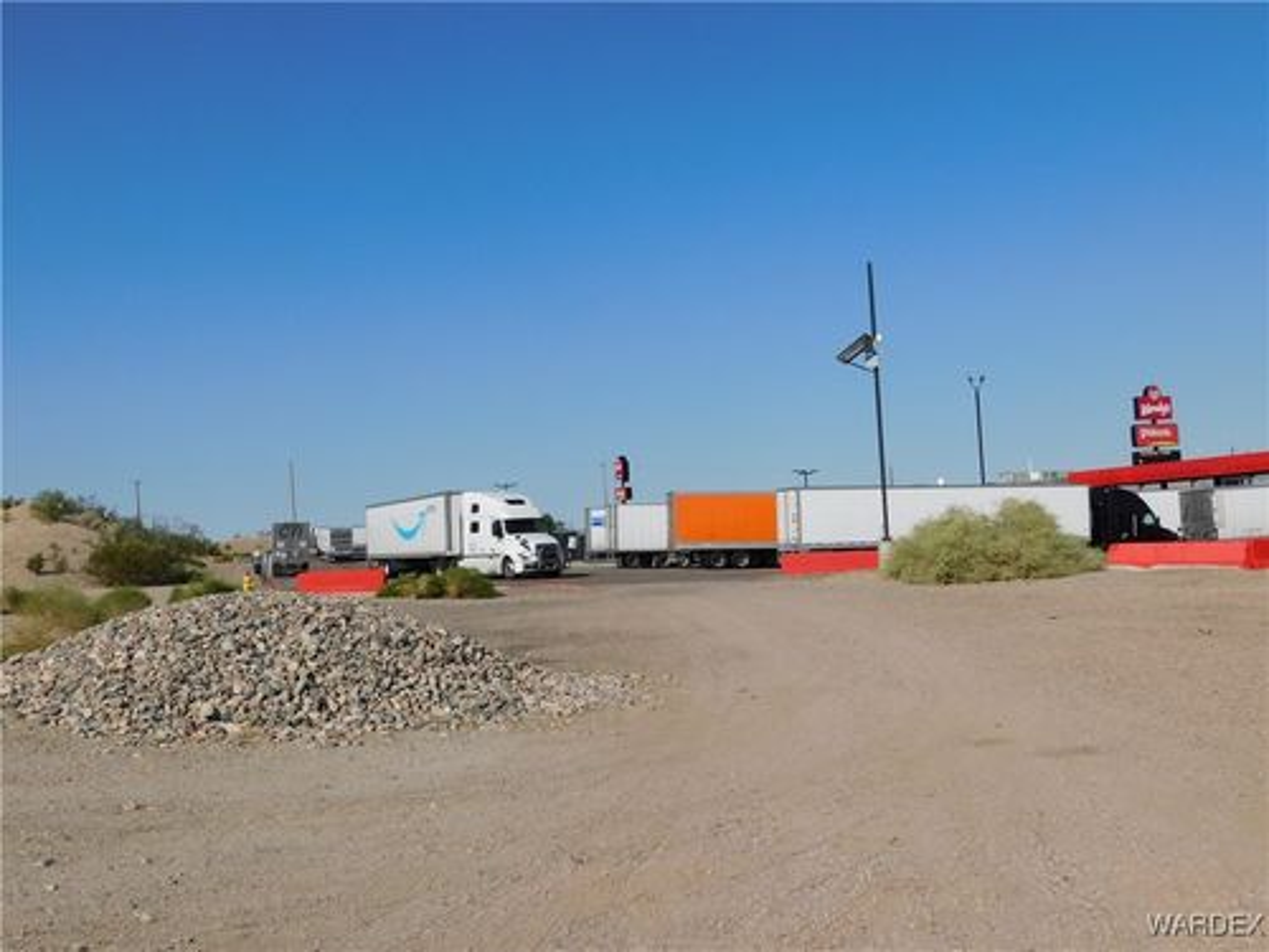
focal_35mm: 36
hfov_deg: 51.4
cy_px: 476
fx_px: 1320
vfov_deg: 39.7
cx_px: 634
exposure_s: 1/800
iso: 125
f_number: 7
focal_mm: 6.3
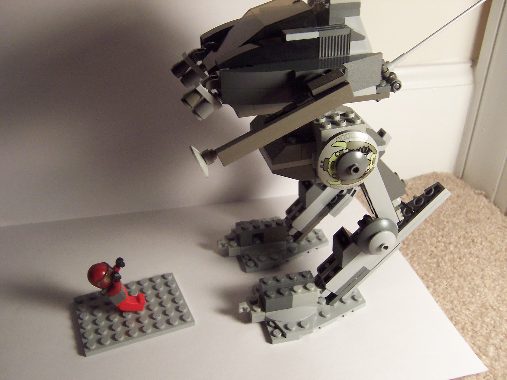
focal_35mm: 36
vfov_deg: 39.7
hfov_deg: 51.4
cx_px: 254
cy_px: 190
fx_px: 527
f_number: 2.8
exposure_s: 1/20
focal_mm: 5.6
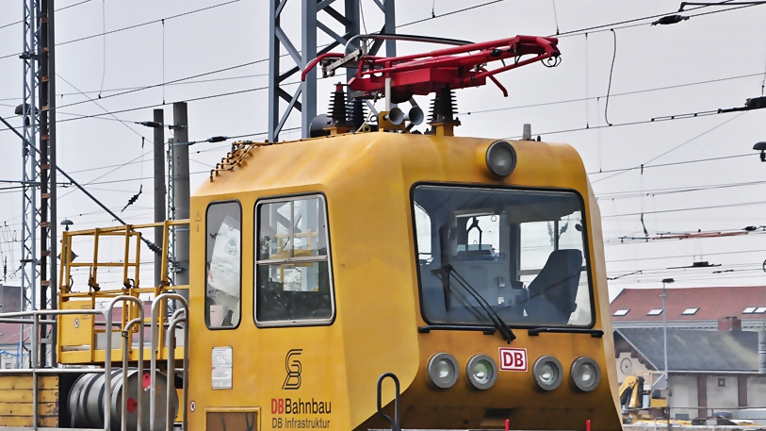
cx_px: 345
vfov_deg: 6.8
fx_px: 3615
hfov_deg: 12.1
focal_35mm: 178
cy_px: 297
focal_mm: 90
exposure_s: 1/60
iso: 200
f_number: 8
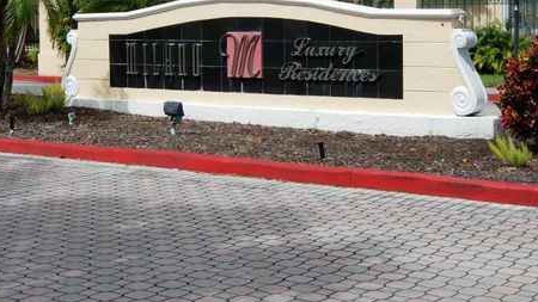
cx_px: 283
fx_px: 899
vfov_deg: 19.0
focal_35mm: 63
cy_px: 90
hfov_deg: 33.3
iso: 25
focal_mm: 6
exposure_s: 1/1253
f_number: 2.4
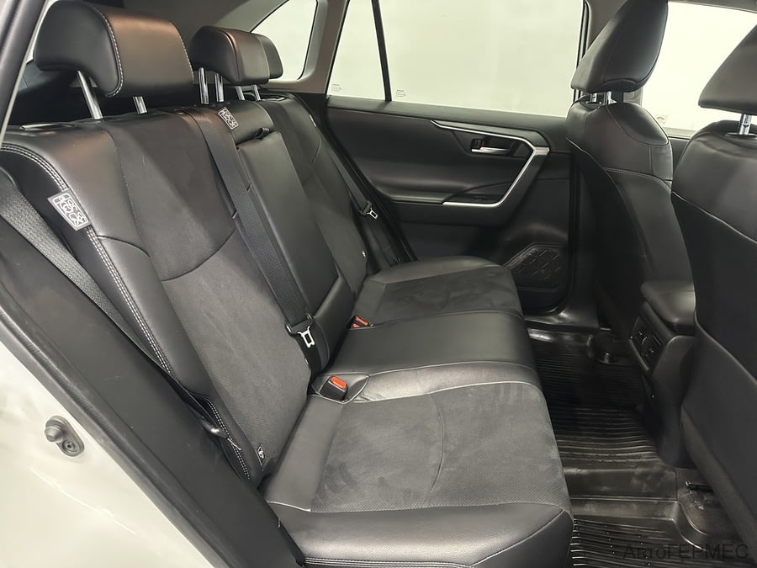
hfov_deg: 71.6
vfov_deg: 56.8
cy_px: 284
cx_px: 378
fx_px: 525
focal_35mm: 24
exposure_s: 1/33
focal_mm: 6.86
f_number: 1.78
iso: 1000
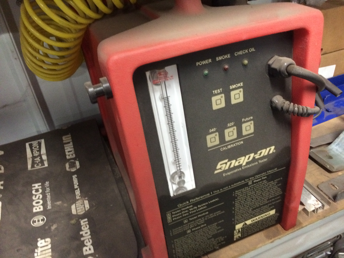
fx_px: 288
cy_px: 129
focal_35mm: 29
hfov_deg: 61.7
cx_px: 172
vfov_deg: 48.2
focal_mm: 4.15
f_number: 2.2
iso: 400
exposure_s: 1/15
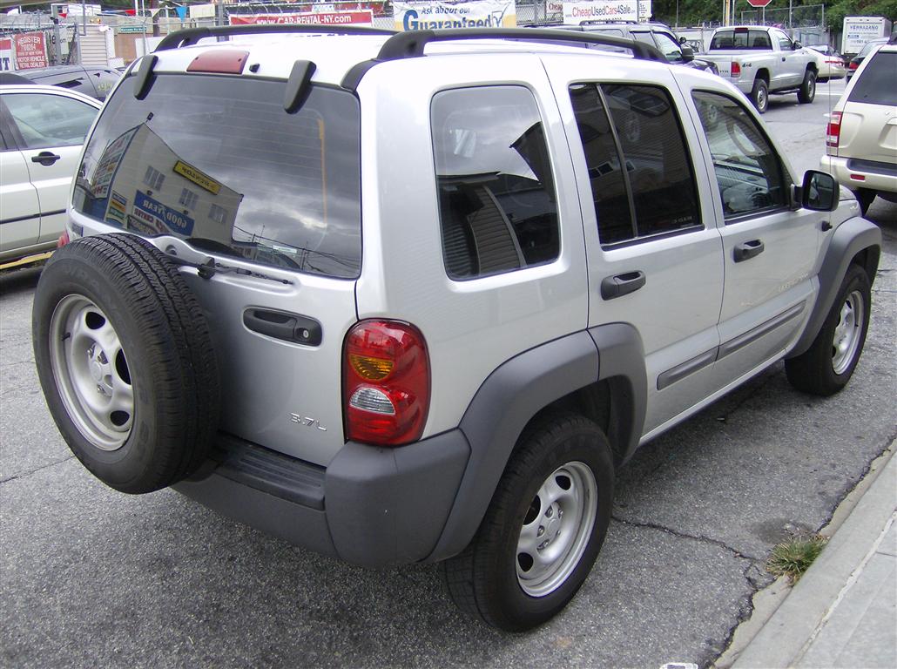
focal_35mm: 36
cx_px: 448
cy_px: 334
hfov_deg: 51.4
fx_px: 931
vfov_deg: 39.5
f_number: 2.8
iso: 100
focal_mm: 6
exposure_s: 1/169
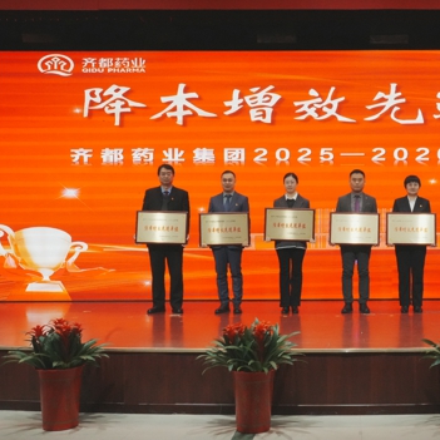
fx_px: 647
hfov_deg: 36.4
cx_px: 348
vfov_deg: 37.5
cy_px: 236
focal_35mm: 45
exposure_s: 1/320
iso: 12800
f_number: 16
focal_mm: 31
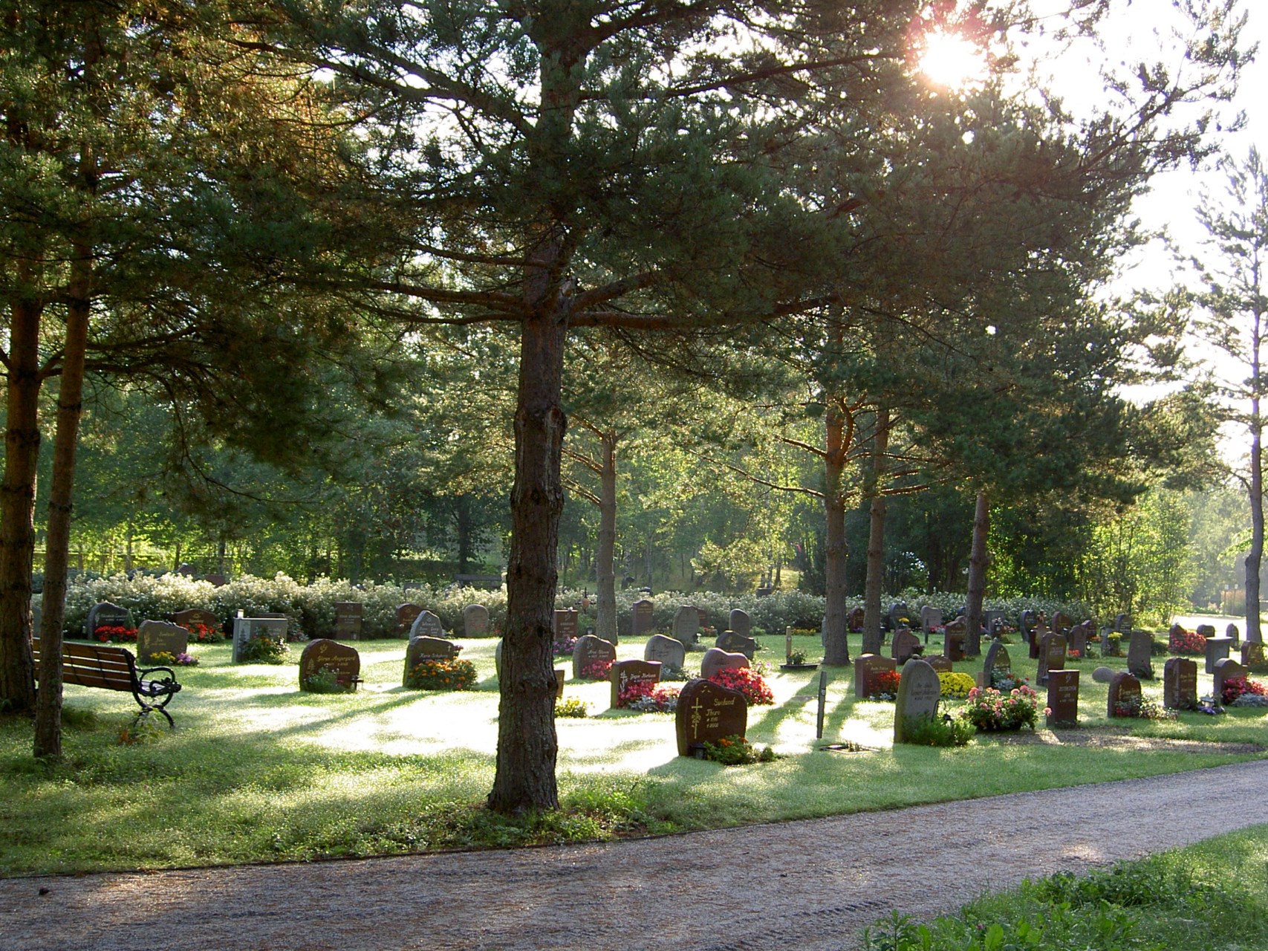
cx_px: 634
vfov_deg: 30.9
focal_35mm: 47
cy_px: 476
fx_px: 1722
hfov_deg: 40.4
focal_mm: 7.7
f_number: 3.4
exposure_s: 1/100
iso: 50
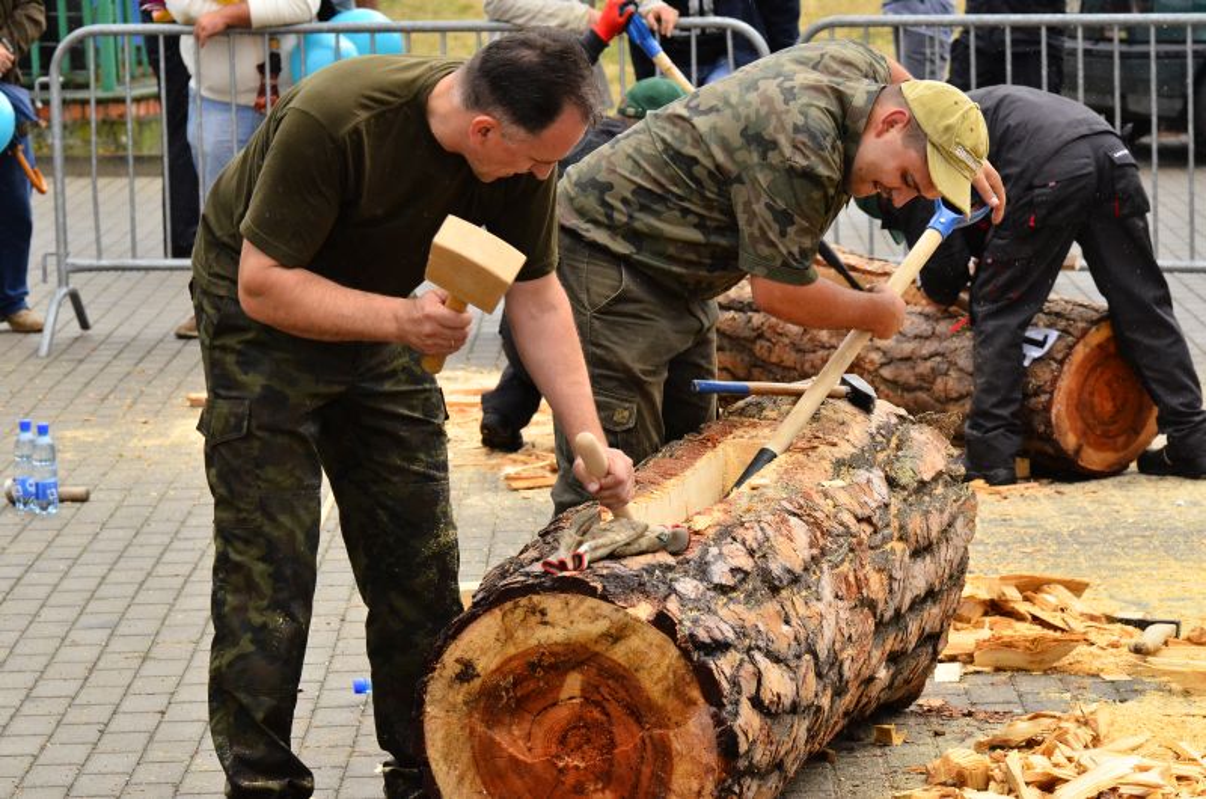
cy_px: 400
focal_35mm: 135
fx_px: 4513
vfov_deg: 10.1
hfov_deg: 15.2
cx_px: 603
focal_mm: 90
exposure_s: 1/640
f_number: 9
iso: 1600
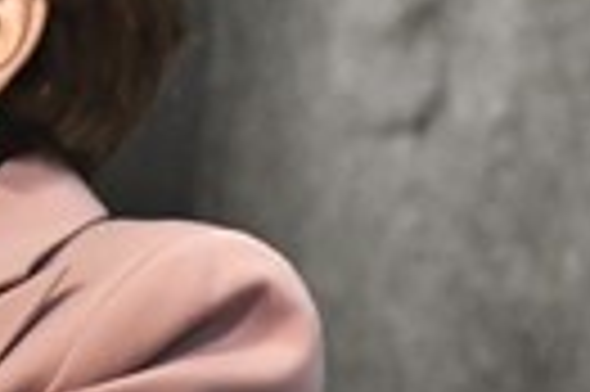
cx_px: -149
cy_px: 59
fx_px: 17989
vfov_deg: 1.2
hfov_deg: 1.9
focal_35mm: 1099
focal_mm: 160
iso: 3200
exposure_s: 1/250
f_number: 6.7
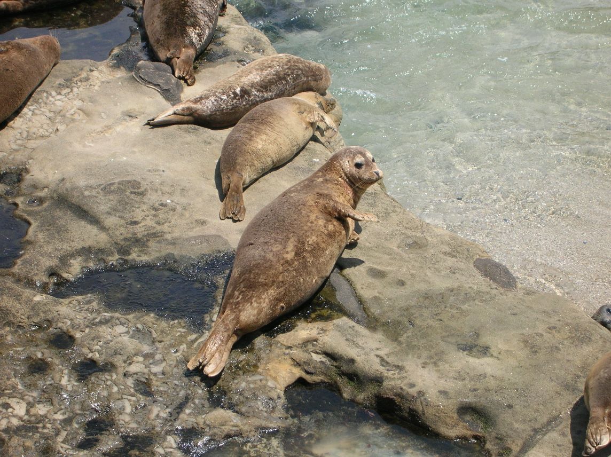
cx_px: 306
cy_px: 228
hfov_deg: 18.7
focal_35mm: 105
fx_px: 1852
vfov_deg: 14.1
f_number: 4.9
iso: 50
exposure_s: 1/303
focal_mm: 17.4
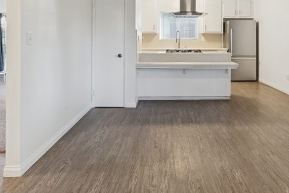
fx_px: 225
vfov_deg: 44.5
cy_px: 43
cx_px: 178
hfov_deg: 64.6
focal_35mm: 28
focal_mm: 16
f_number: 8
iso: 400
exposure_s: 1/10
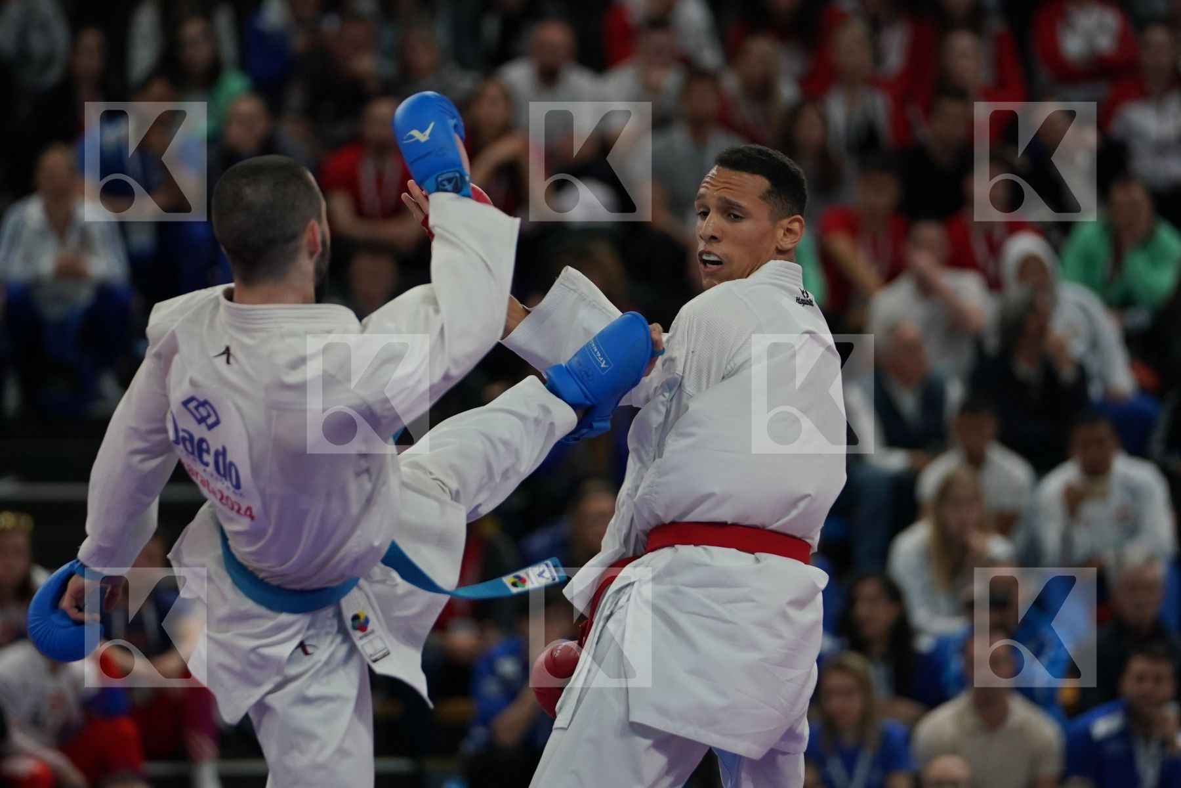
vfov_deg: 5.2
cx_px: 590
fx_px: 8660
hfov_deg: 7.8
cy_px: 394
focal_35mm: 264
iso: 1250
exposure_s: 1/1000
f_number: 2.8
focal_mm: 176
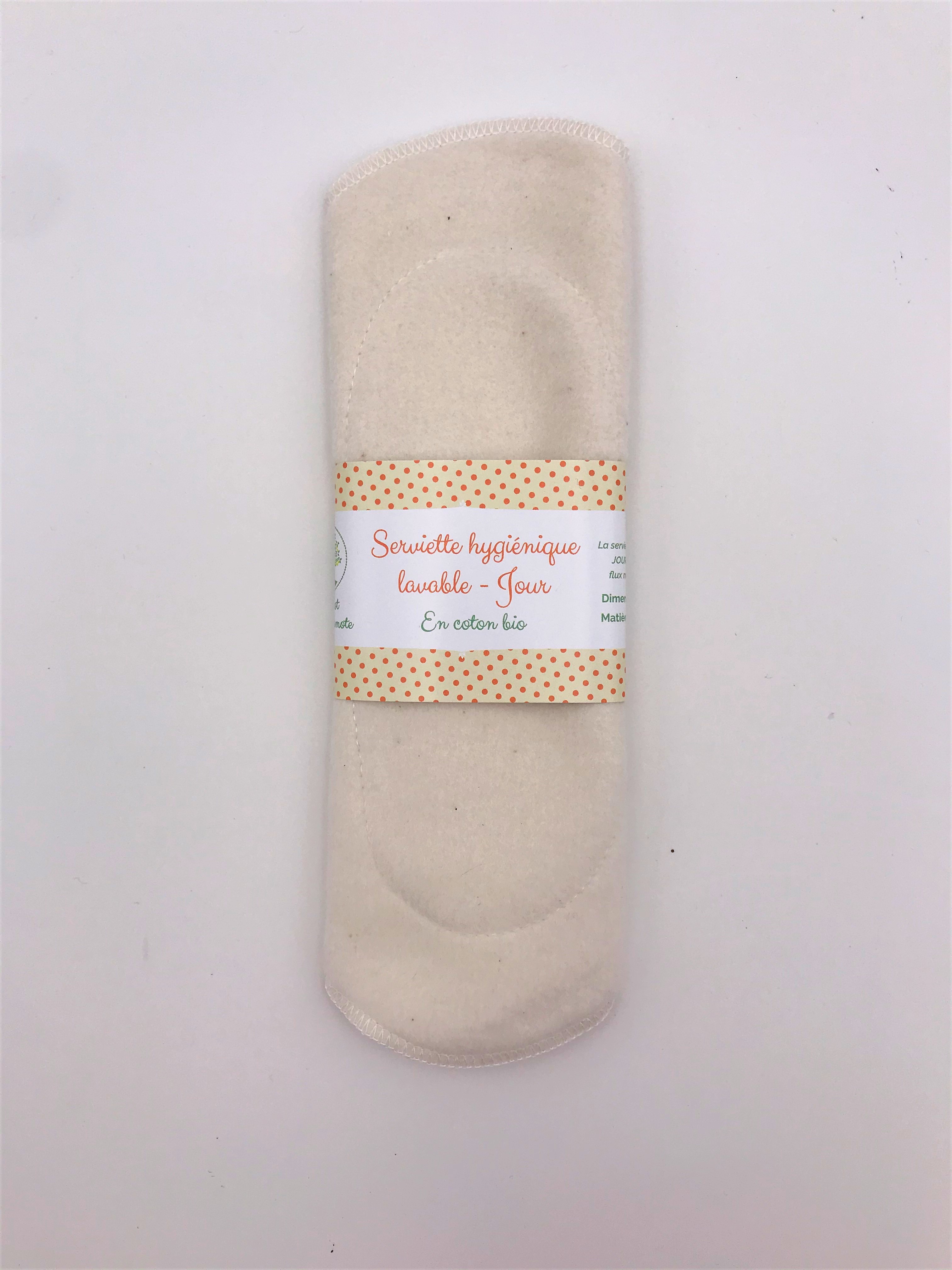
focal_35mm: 28
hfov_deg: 49.7
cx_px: 476
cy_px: 635
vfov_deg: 63.4
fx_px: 1027
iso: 20
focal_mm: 3.99
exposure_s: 1/699
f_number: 1.8
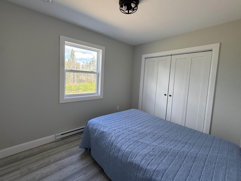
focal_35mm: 15
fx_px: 104
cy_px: 85
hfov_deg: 98.1
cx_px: 116
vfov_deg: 81.6
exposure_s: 1/99
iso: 64
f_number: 2.2
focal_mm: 2.22
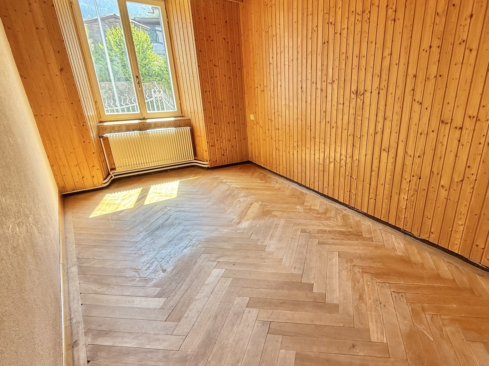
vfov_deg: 66.0
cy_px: 185
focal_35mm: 20
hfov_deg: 79.5
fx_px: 283
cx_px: 318
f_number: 2.2
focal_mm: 2.22
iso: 125
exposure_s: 1/99
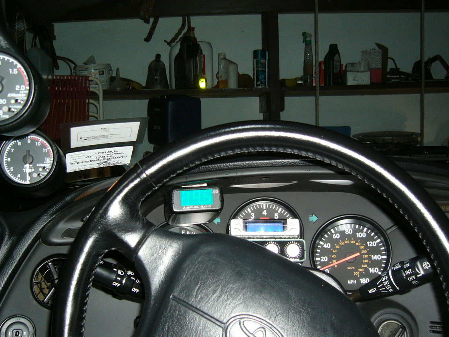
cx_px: 203
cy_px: 164
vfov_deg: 36.0
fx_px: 519
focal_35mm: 40
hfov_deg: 46.7
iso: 100
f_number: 2.8
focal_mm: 5.8
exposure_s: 1/60
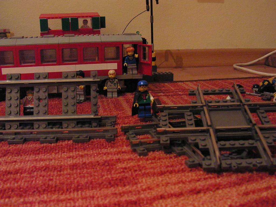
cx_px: 138
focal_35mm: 36
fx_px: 287
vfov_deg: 39.7
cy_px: 104
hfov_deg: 51.4
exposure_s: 1/8
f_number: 3.2
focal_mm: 6
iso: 400
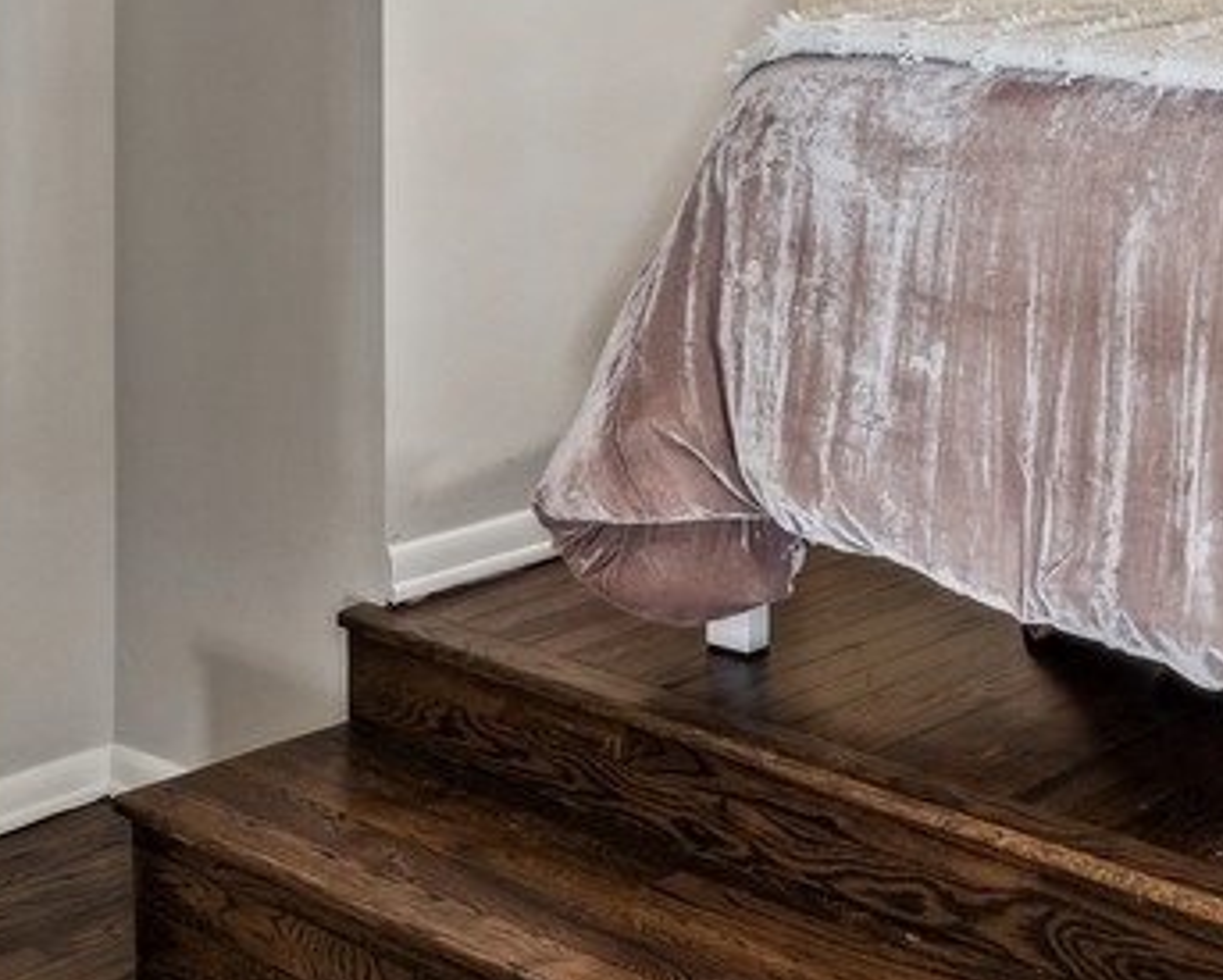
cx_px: 1323
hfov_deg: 25.3
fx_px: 2536
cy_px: -228
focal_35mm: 70
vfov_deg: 20.3
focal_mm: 16
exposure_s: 1/2.5
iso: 320
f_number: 8
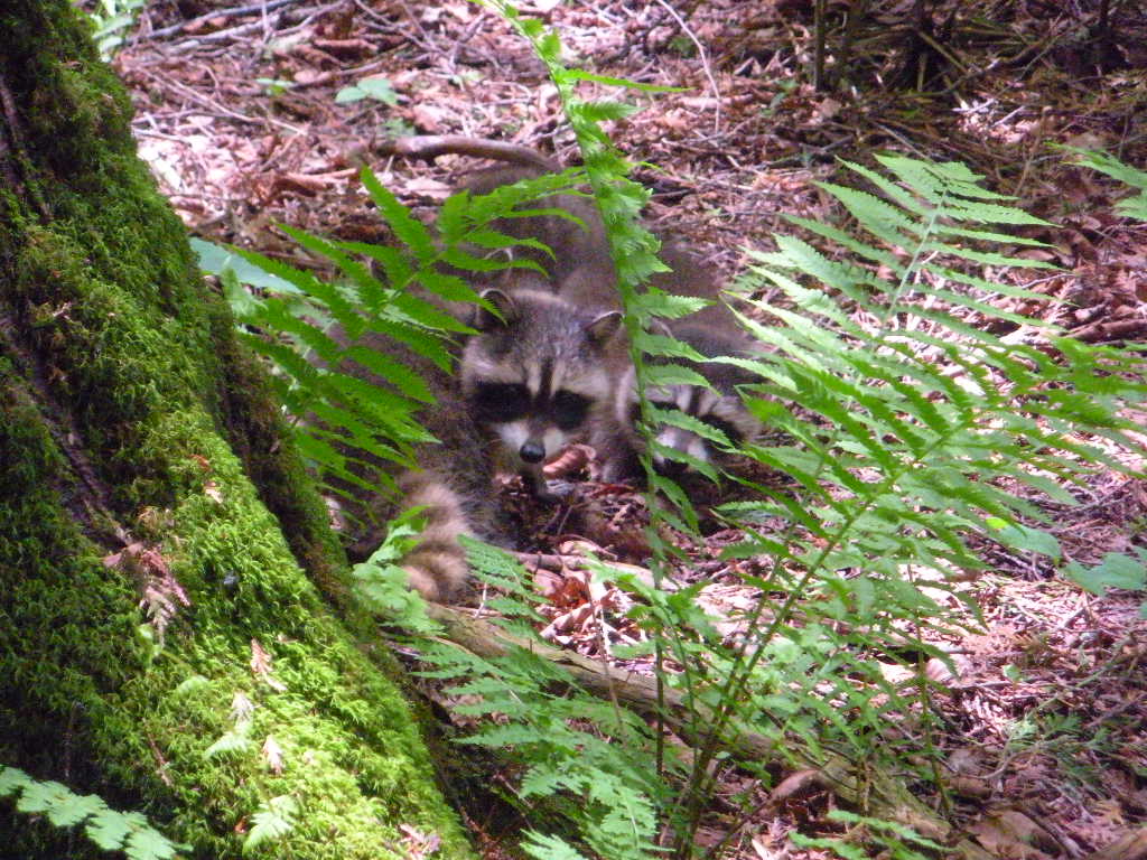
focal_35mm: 149
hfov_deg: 13.3
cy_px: 430
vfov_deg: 10.0
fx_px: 4937
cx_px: 574
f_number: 5.4
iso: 1297
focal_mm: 26
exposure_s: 1/126
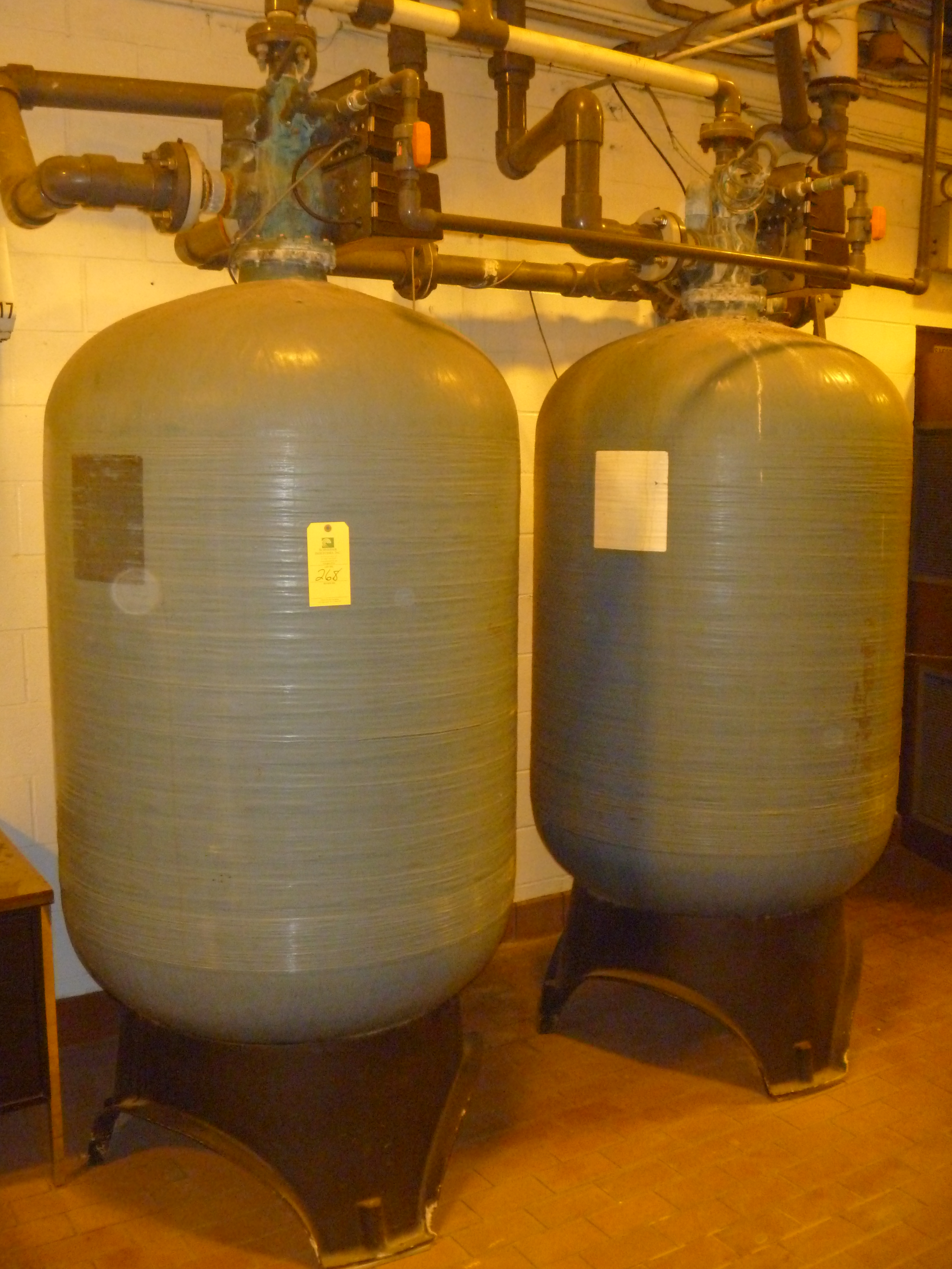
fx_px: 1283
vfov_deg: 52.6
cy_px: 634
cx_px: 476
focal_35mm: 35
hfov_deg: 40.7
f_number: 3.5
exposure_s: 1/30
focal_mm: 6.3
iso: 640
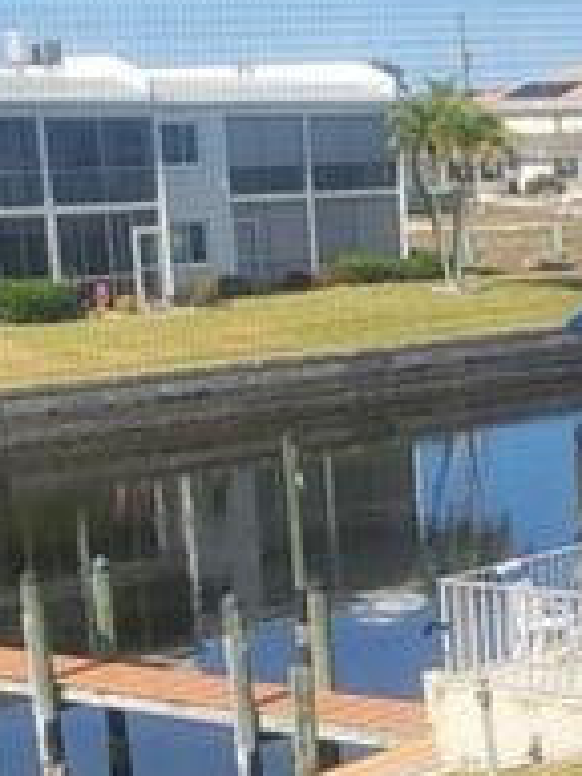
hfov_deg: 13.7
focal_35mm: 104
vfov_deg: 18.1
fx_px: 2331
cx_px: 756
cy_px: 877
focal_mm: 4.25
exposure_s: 1/1623
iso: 50
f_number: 1.8
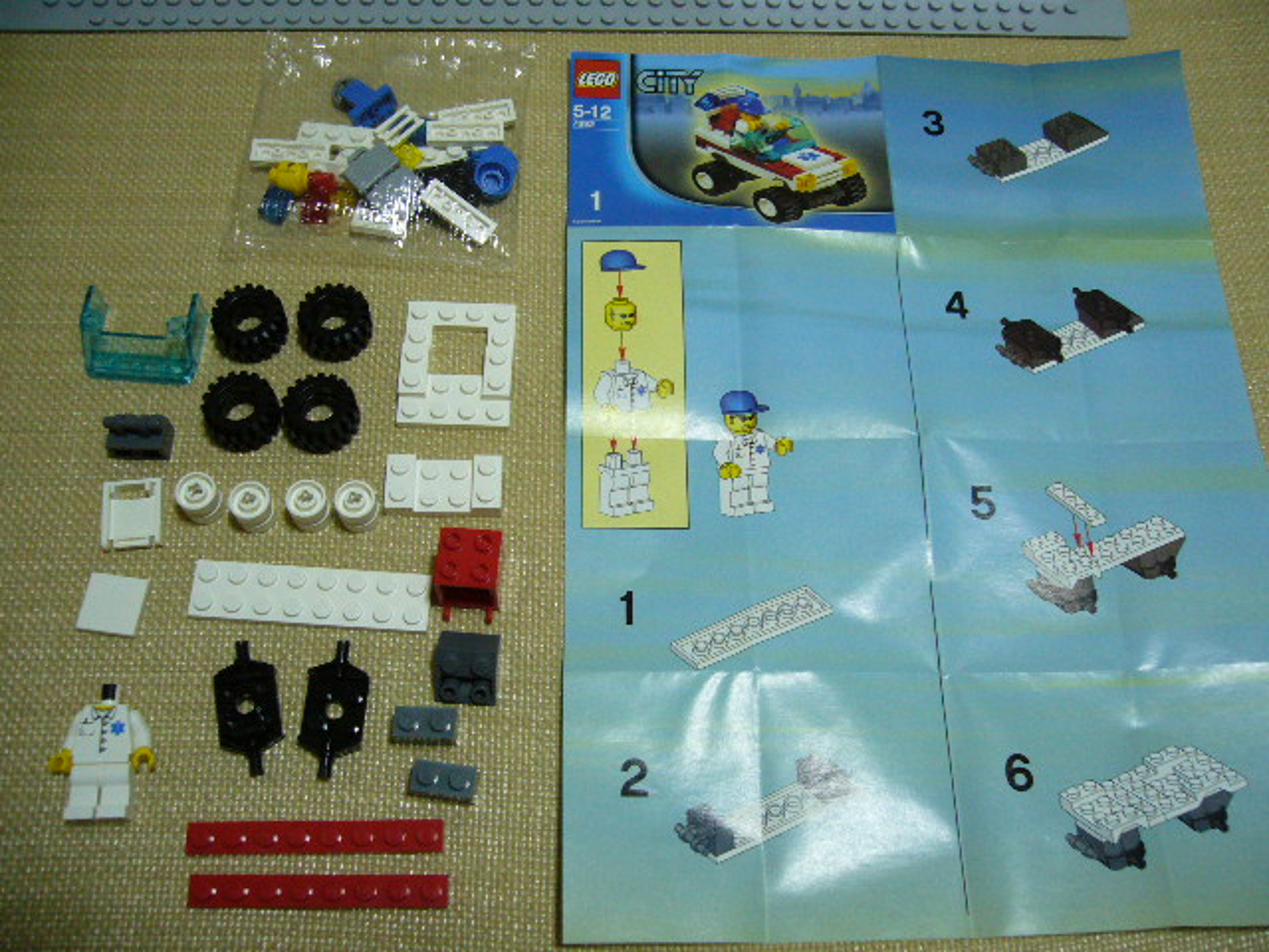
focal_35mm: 35
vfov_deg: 40.7
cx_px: 634
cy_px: 476
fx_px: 1283
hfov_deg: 52.6
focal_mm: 5.8
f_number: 2.8
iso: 200
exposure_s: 1/10
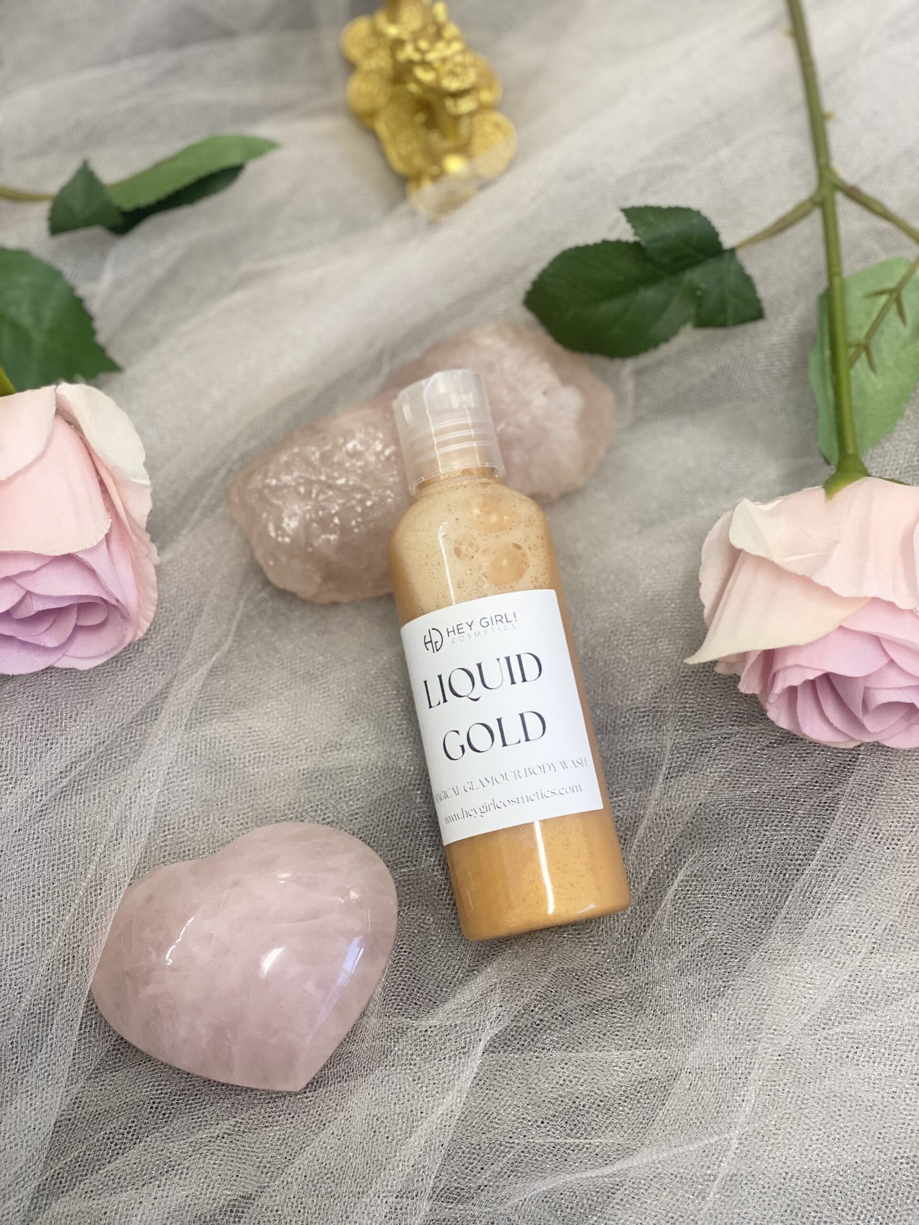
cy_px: 612
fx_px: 1841
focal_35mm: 52
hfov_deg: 28.0
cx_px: 460
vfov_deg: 36.8
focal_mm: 6
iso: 125
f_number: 2
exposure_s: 1/120
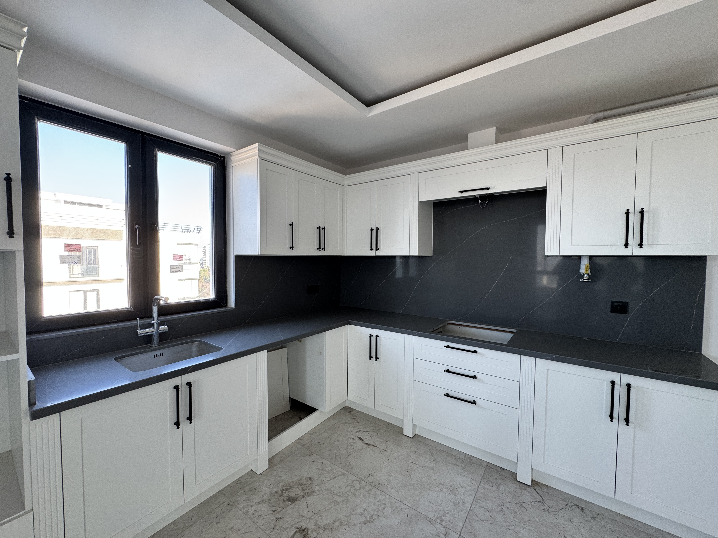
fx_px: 290
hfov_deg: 102.1
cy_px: 269
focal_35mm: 14
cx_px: 359
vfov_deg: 85.7
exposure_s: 1/99
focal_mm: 2.22
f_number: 2.2
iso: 100
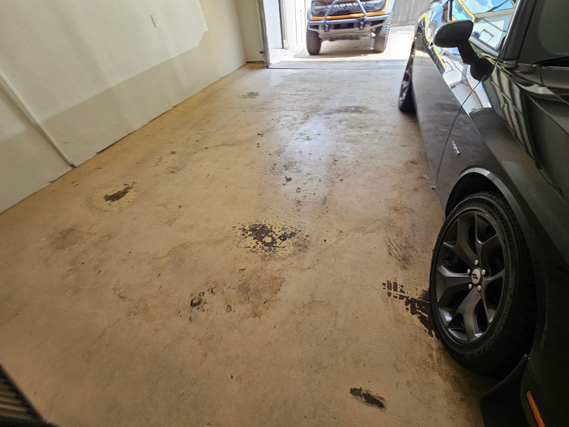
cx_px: 284
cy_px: 214
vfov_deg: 89.9
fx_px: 214
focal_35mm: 13
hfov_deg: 106.2
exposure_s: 1/60
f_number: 2.2
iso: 50
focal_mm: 2.2
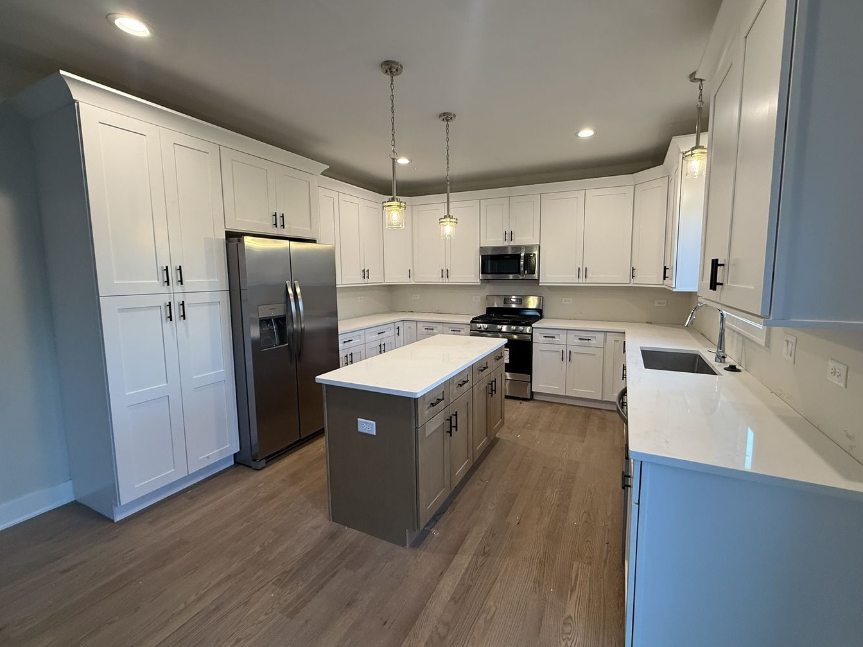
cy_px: 313
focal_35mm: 15
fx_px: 374
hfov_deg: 98.1
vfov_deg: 81.7
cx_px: 454
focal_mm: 2.22
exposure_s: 1/120
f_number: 2.2
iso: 160
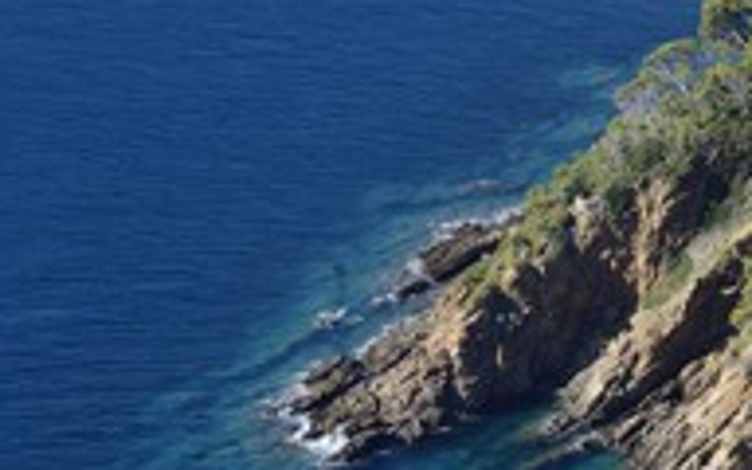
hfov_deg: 9.2
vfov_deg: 5.8
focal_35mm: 227
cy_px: 219
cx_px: 779
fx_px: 4652
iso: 800
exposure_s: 1/1600
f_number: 8
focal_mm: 102
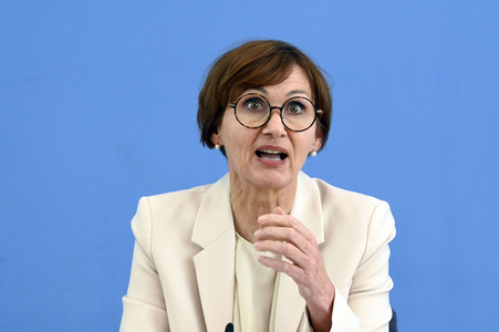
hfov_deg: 18.3
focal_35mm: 112
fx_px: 1551
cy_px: 166
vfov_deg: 12.2
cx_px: 250
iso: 3200
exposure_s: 1/800
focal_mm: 112
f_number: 7.1
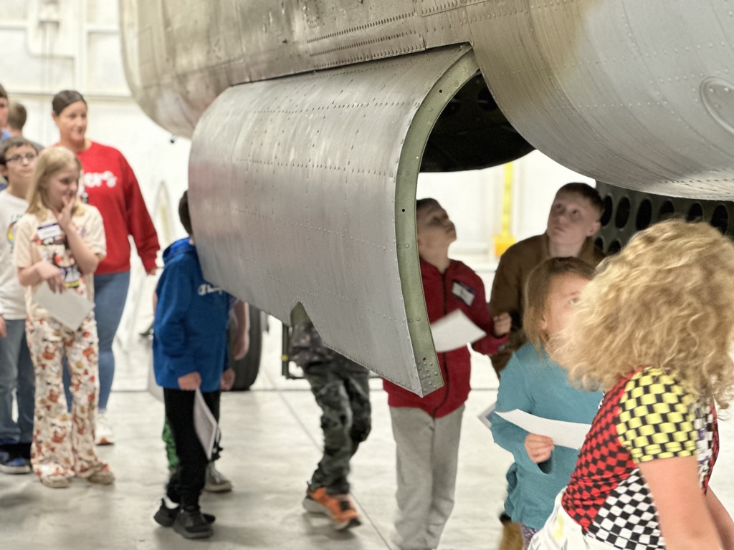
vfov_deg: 19.1
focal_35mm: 77
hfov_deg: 25.3
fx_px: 1633
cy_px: 275
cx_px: 367
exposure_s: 1/33
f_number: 2.8
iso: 400
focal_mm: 9
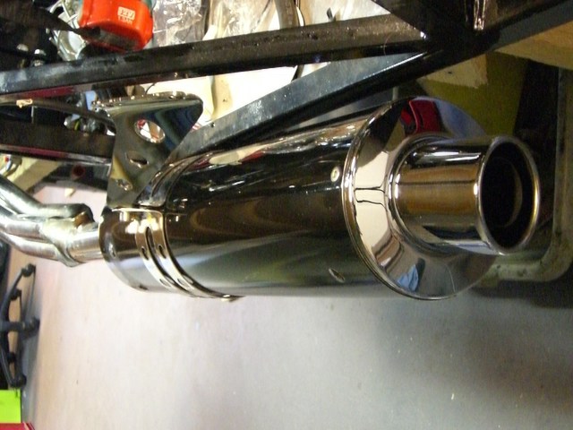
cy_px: 215
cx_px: 286
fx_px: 910
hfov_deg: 34.9
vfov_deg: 26.6
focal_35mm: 55
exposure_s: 1/20
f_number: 3.3
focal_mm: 9
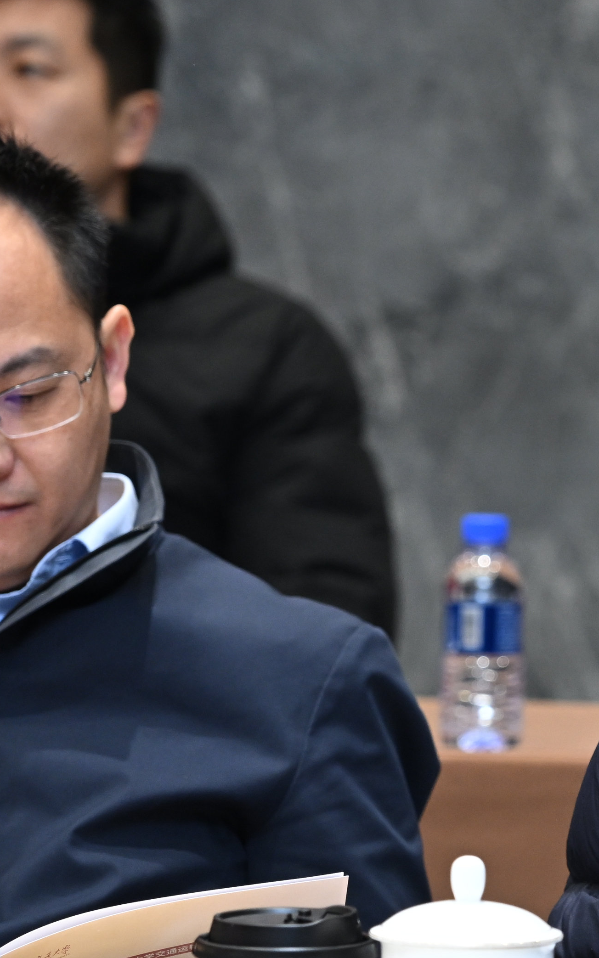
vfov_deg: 6.5
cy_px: 505
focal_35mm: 325
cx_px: 857
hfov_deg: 4.0
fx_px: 8488
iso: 1000
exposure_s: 1/160
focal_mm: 110
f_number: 4
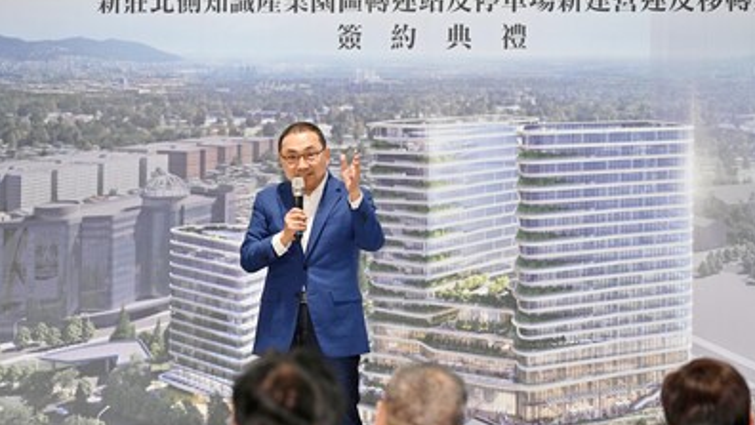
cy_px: 211
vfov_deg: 9.6
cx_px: 379
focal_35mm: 127
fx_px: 2543
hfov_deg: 16.9
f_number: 4
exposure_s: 1/125
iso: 1400
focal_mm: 120
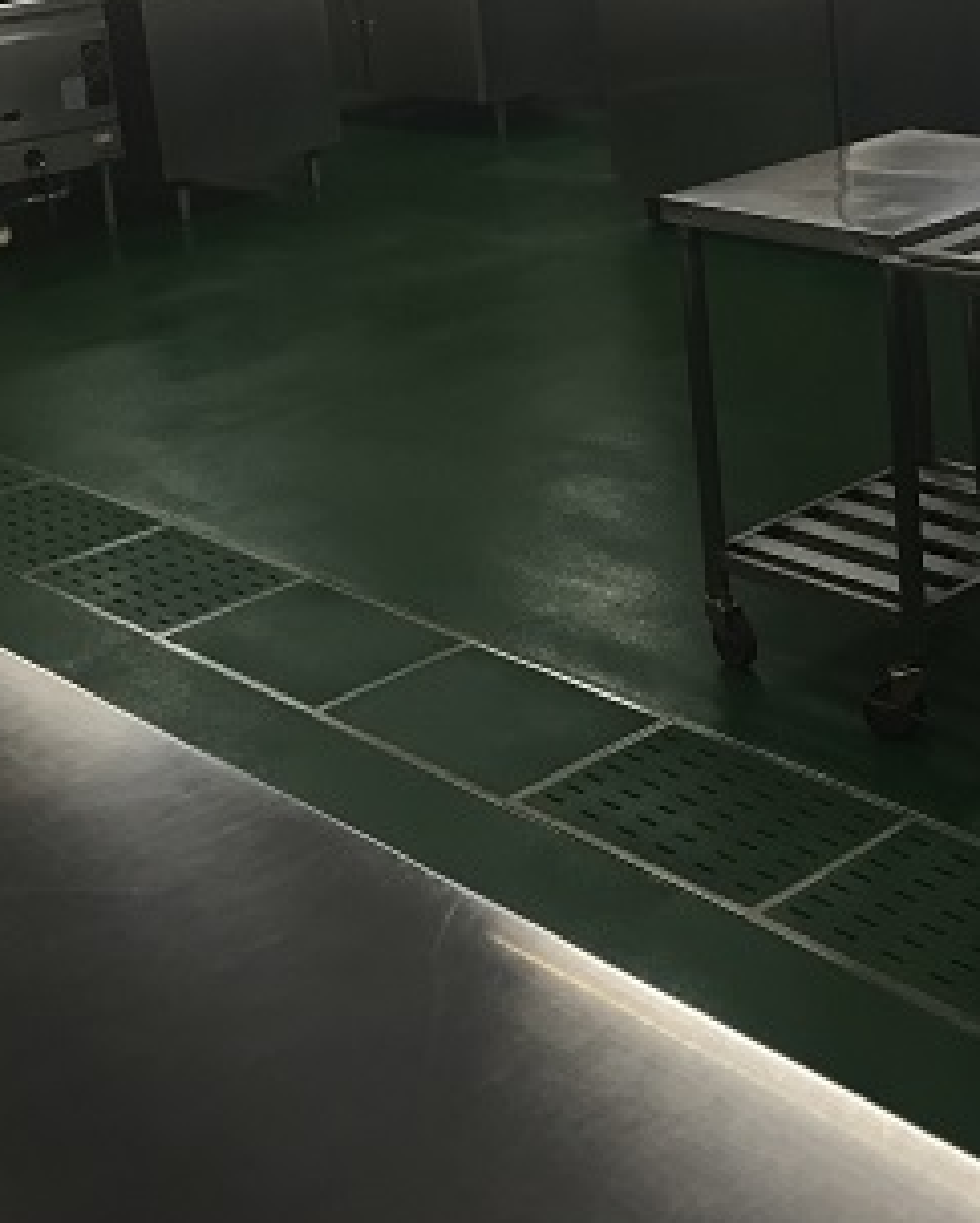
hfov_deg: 25.2
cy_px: 174
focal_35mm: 60
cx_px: 676
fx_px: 2173
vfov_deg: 30.3
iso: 32
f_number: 2.2
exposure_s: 1/30
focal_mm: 4.15
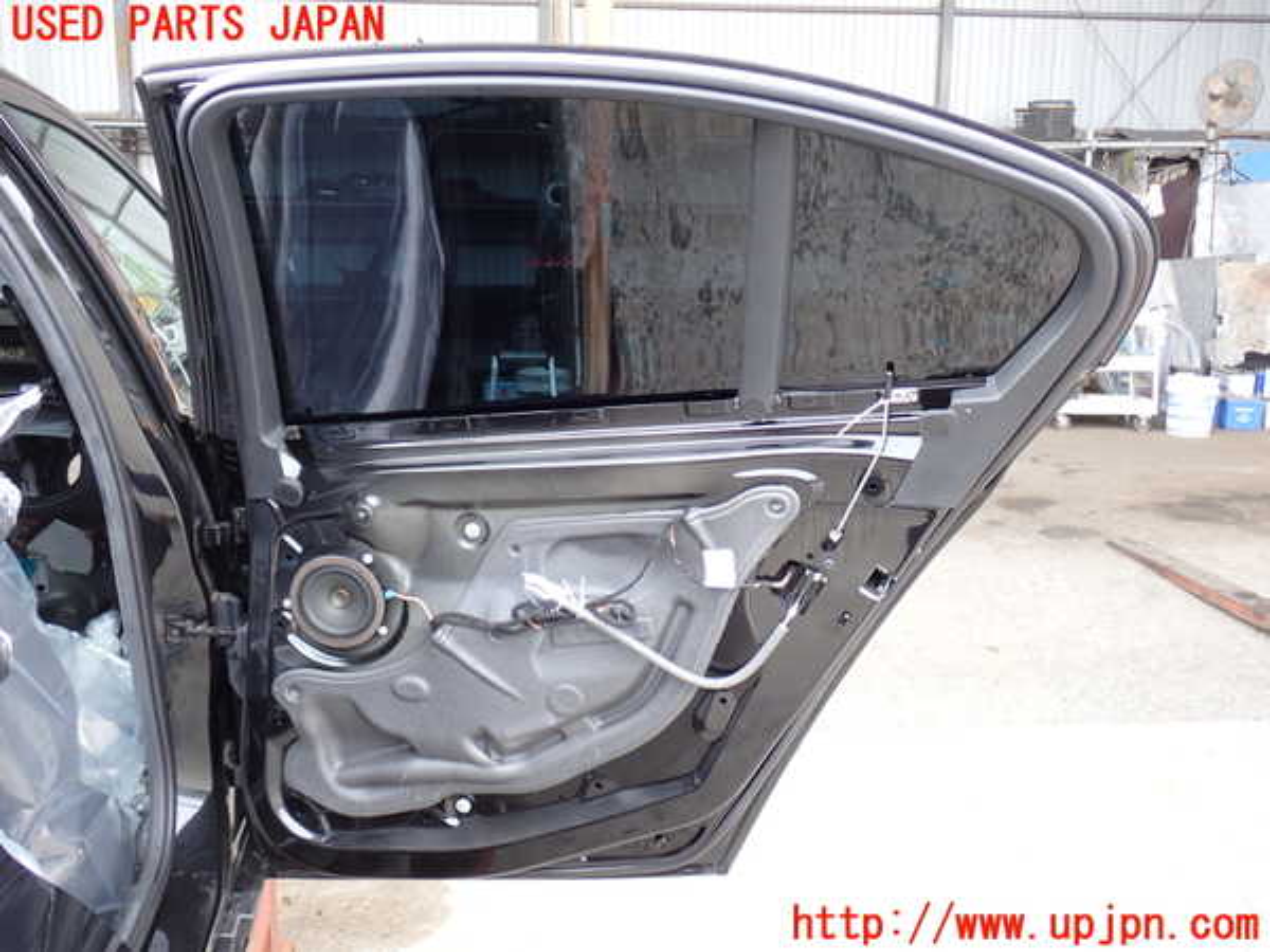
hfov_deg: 49.0
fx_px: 1394
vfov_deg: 37.7
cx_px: 635
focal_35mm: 38
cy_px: 476
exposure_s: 1/80
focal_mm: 6.83
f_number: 2.7
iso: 125
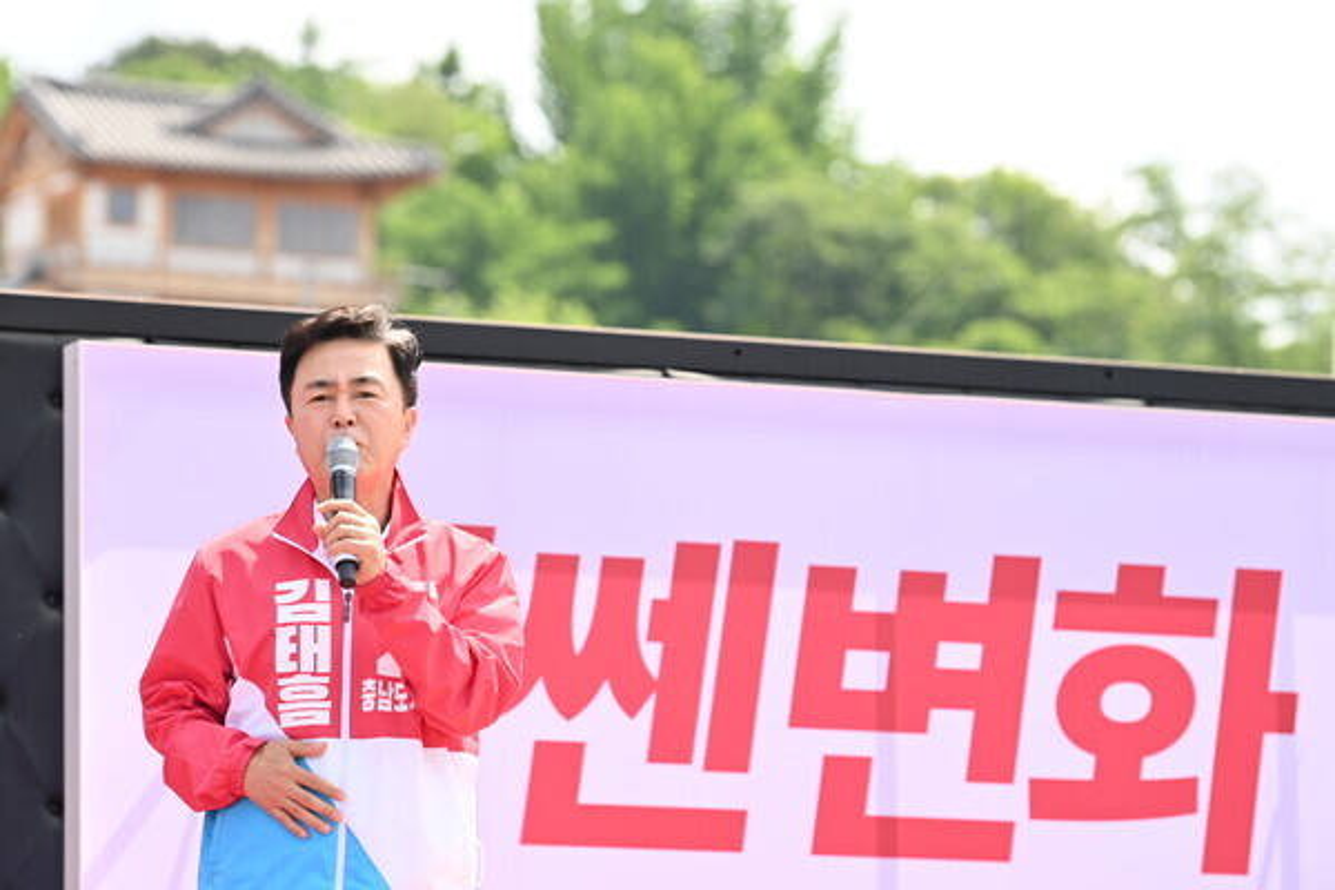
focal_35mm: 200
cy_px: 445
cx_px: 668
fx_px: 7416
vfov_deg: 6.9
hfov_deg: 10.3
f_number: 5.6
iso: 100
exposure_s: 1/200
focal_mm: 200
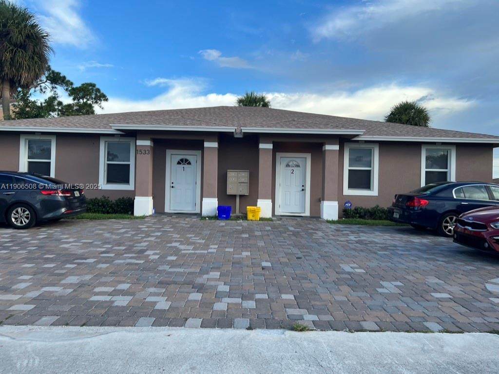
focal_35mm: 26
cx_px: 250
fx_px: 375
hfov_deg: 67.3
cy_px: 187
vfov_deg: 53.1
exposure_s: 1/1147
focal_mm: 5.7
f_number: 1.5
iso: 50
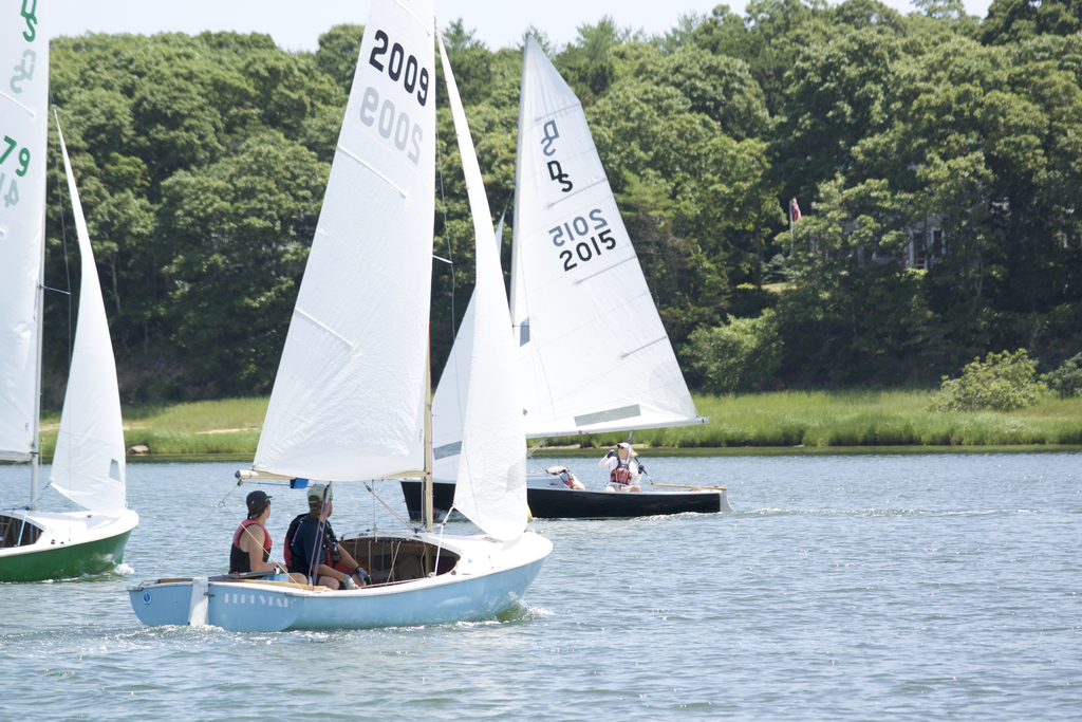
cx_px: 541
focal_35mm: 271
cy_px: 361
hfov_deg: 7.6
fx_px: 8146
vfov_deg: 5.1
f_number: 4.8
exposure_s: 1/500
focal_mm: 100.6
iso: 160
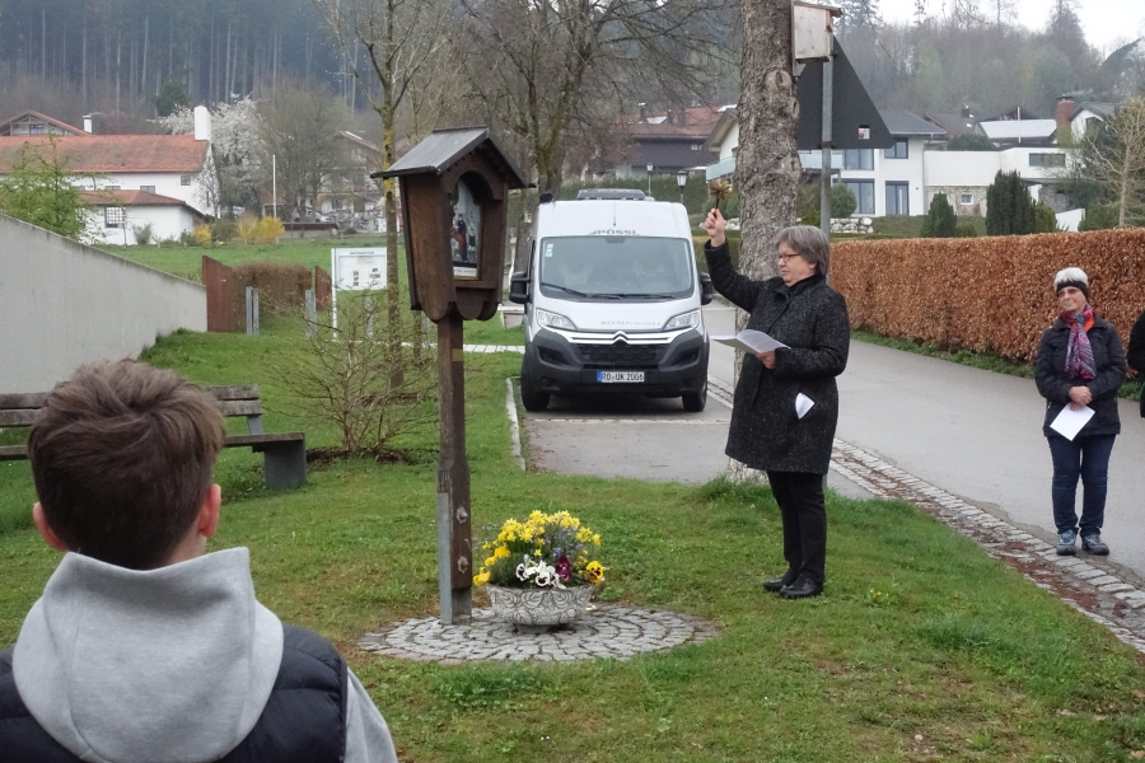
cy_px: 382
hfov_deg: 36.2
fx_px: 1749
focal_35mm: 55
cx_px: 572
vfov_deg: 24.6
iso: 4000
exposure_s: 1/640
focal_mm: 20.05
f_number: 10
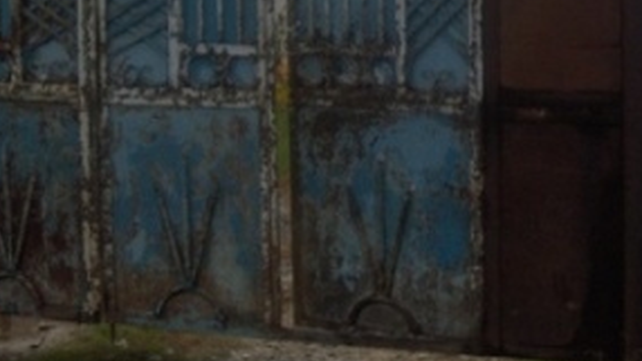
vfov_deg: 15.2
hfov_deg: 26.1
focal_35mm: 79
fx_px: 1345
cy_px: 54
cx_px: 562
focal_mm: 8
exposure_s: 1/893
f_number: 2.8
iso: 100
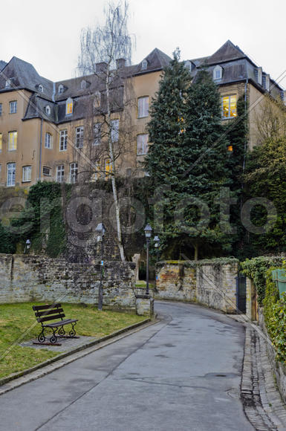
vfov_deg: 46.5
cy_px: 216
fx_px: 502
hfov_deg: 31.8
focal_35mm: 42
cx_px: 143
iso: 720
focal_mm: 28
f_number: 4
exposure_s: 1/60
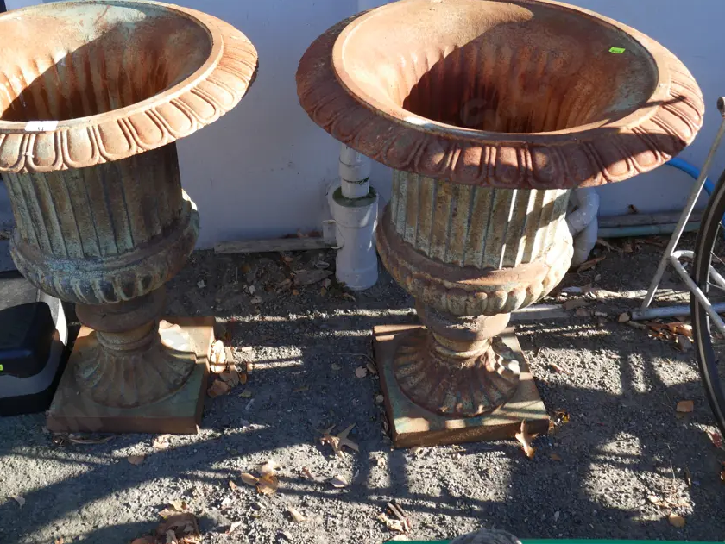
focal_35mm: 39
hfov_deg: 47.7
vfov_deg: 36.8
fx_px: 817
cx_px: 307
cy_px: 247
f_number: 5
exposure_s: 1/160
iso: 200
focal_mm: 16
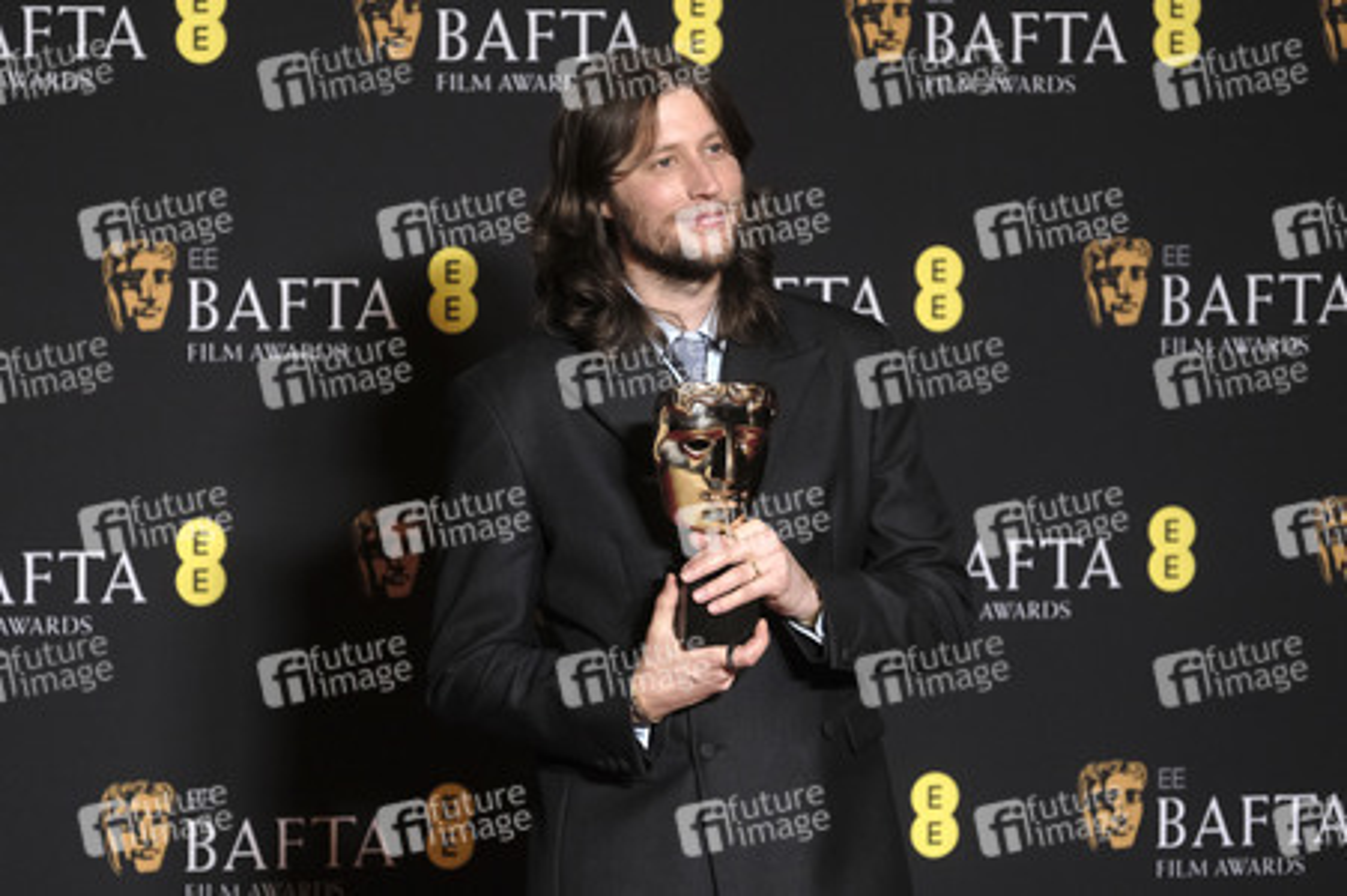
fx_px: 5085
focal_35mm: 136
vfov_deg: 10.1
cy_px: 448
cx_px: 674
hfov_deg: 15.1
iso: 1600
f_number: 2.8
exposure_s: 1/200
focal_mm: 90.6
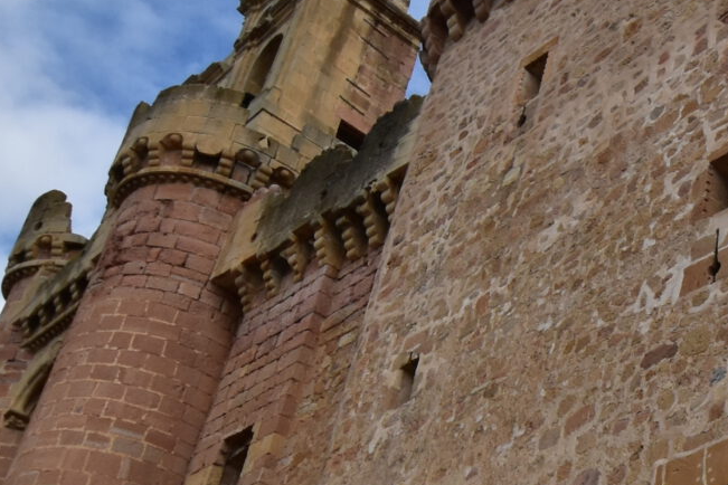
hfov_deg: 30.4
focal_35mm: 59
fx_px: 1193
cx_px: 798
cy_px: 392
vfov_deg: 22.7
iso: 400
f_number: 6.3
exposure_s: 1/1250
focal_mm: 10
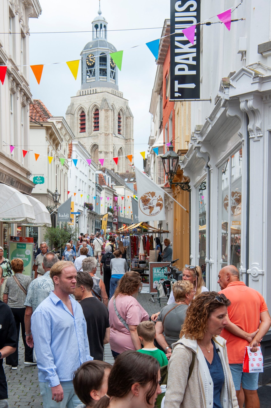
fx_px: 452
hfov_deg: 33.4
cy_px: 204
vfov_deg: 48.5
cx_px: 136
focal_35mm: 40
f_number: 9
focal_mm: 40
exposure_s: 1/320
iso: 320
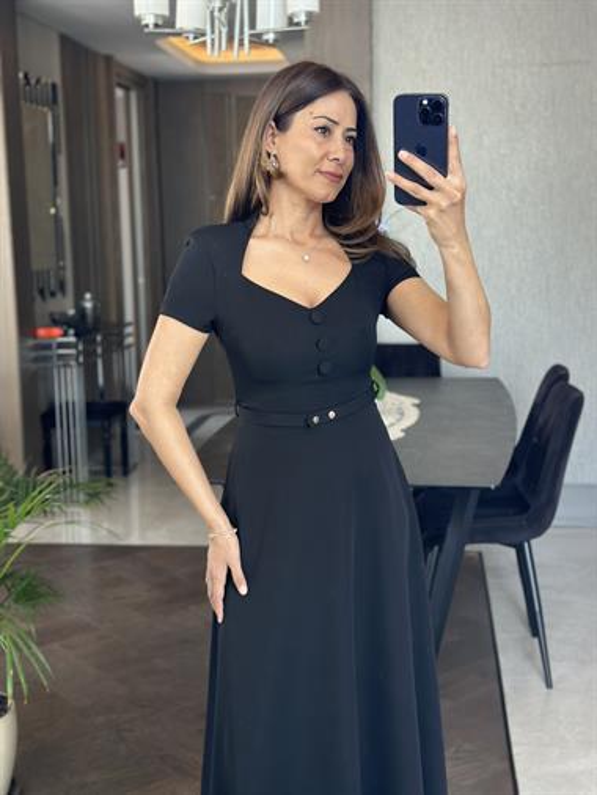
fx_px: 1103
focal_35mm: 48
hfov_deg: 30.3
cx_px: 298
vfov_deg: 39.6
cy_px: 398
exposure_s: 1/93
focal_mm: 6.86
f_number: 1.78
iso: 125
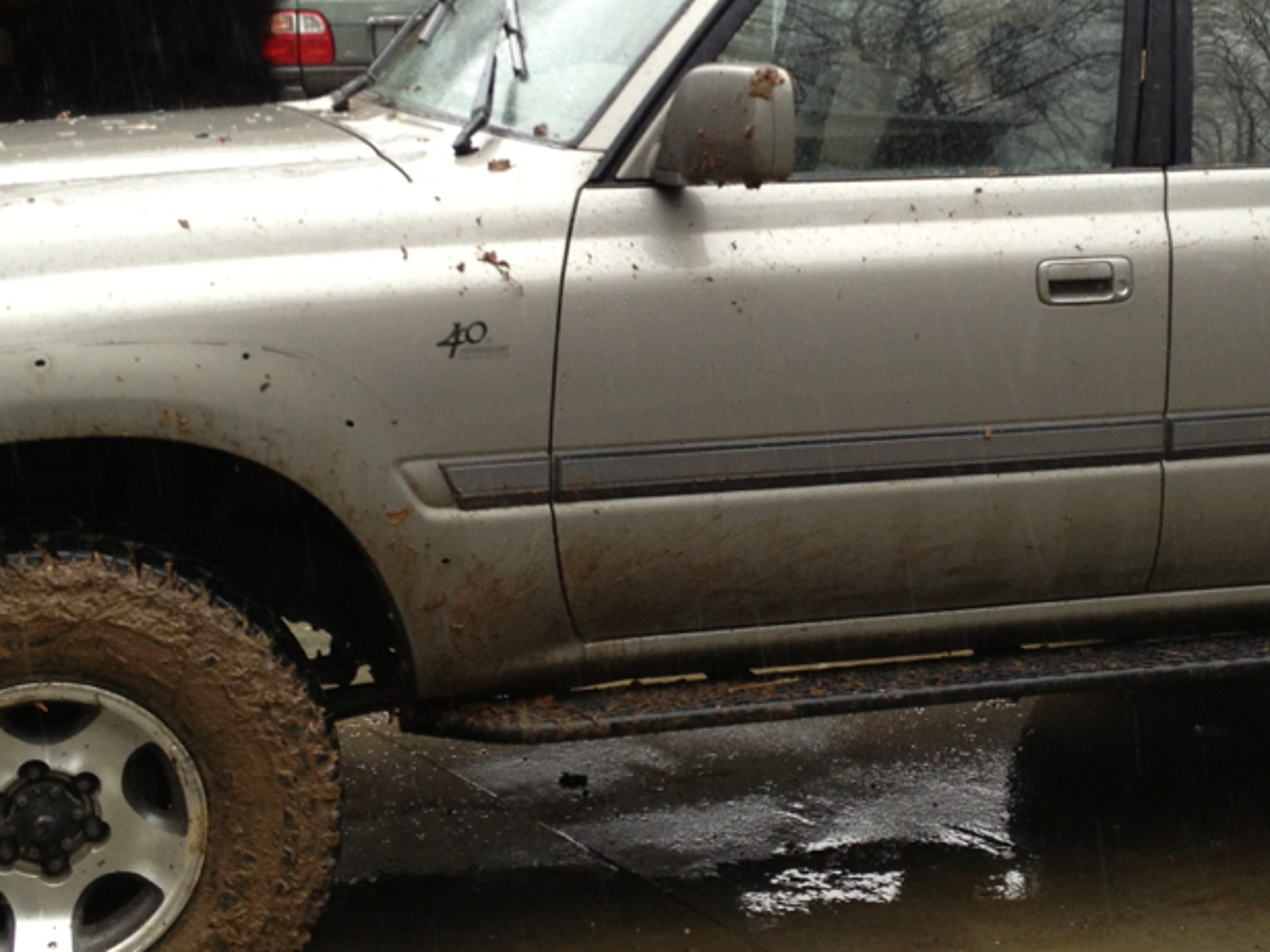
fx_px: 2677
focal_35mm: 73
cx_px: 767
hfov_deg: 26.6
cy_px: 321
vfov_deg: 20.1
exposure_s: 1/126
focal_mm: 4.28
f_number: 2.4
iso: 64
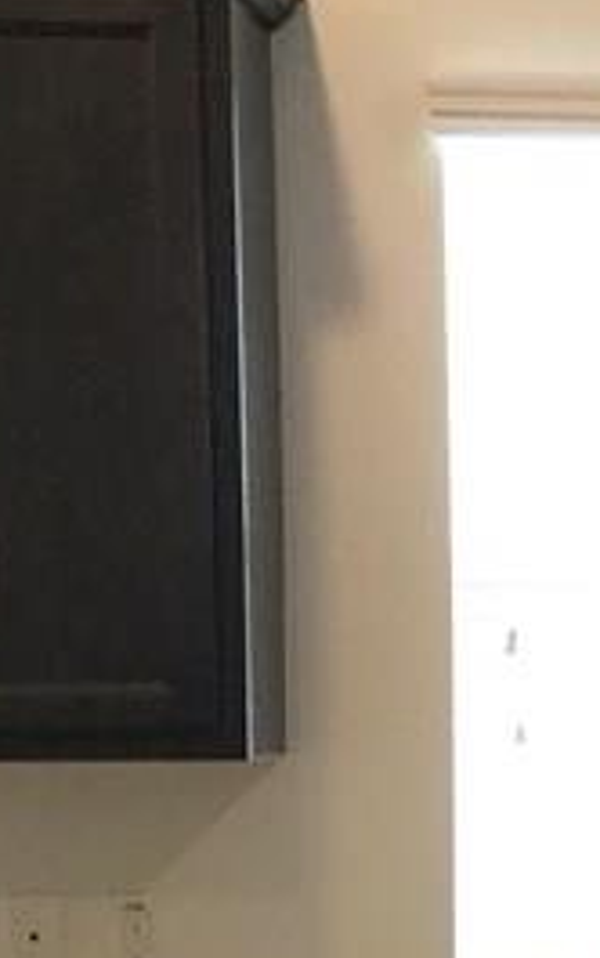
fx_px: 3317
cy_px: 824
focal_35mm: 127
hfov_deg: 9.7
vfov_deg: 16.3
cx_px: 1167
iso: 80
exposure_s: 1/30
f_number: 2.4
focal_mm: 3.3
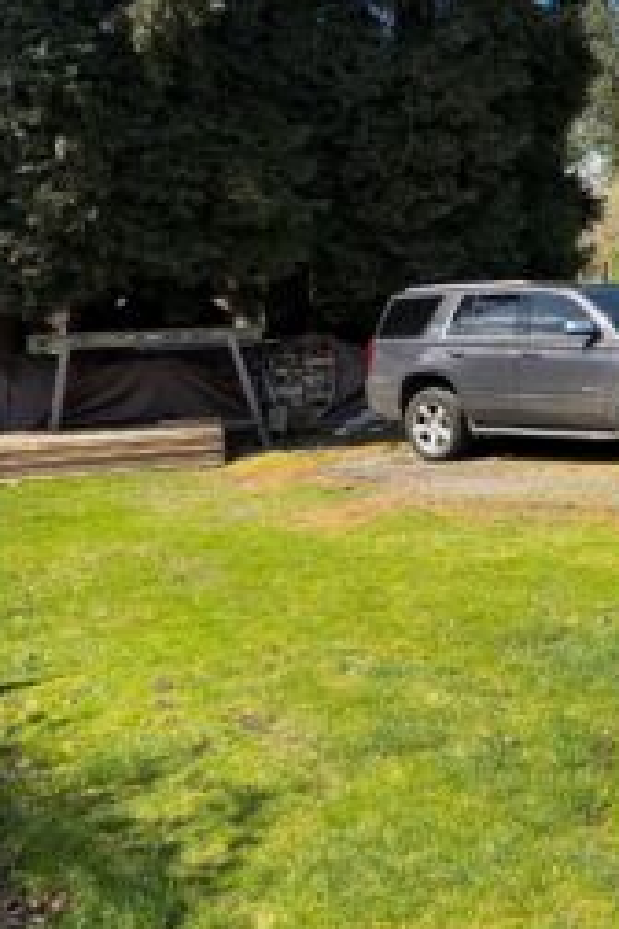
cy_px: 402
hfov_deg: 28.1
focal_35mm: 43
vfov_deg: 45.3
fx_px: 1109
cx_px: 700
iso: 50
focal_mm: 5.96
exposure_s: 1/1451
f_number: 1.6
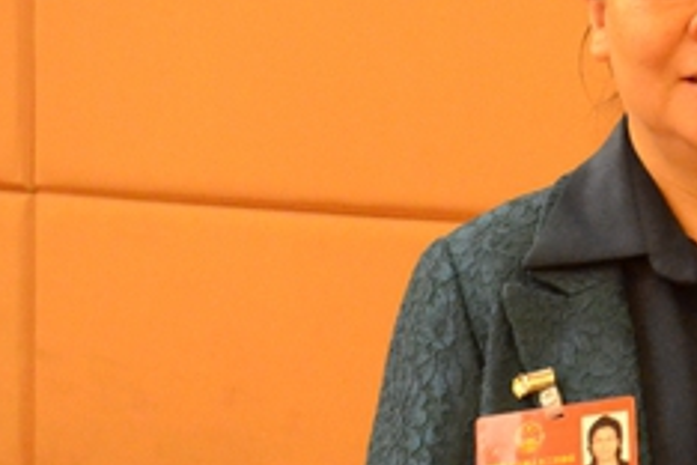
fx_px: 2827
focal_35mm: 146
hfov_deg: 13.8
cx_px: 706
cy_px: 224
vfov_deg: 9.4
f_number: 5.6
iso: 6400
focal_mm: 38
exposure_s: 1/25
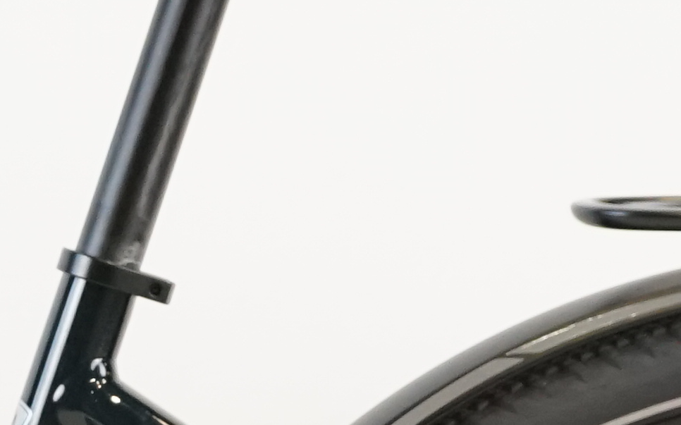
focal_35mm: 380
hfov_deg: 5.5
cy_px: 512
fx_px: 7050
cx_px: -407
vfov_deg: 3.4
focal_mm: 60
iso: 2000
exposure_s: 1/200
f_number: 5.6
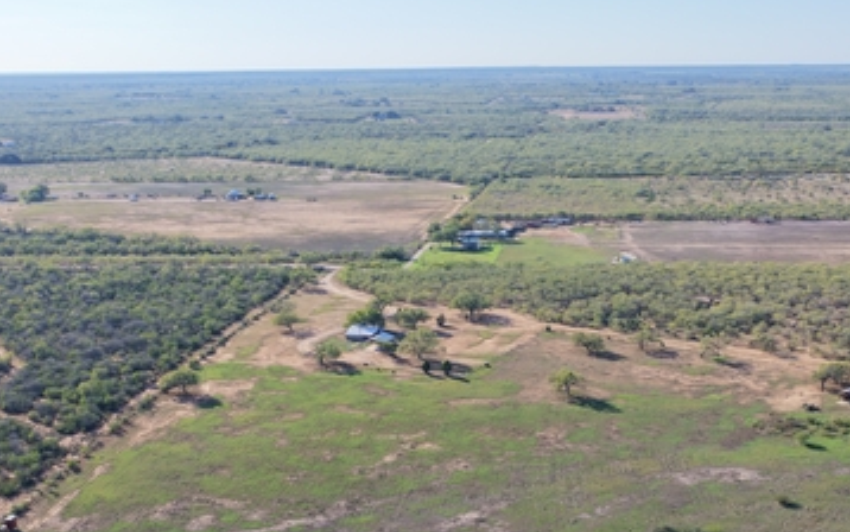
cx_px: 494
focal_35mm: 51
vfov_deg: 24.7
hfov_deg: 39.4
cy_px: 469
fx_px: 1182
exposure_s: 1/400
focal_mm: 14.45
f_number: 2.8
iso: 100
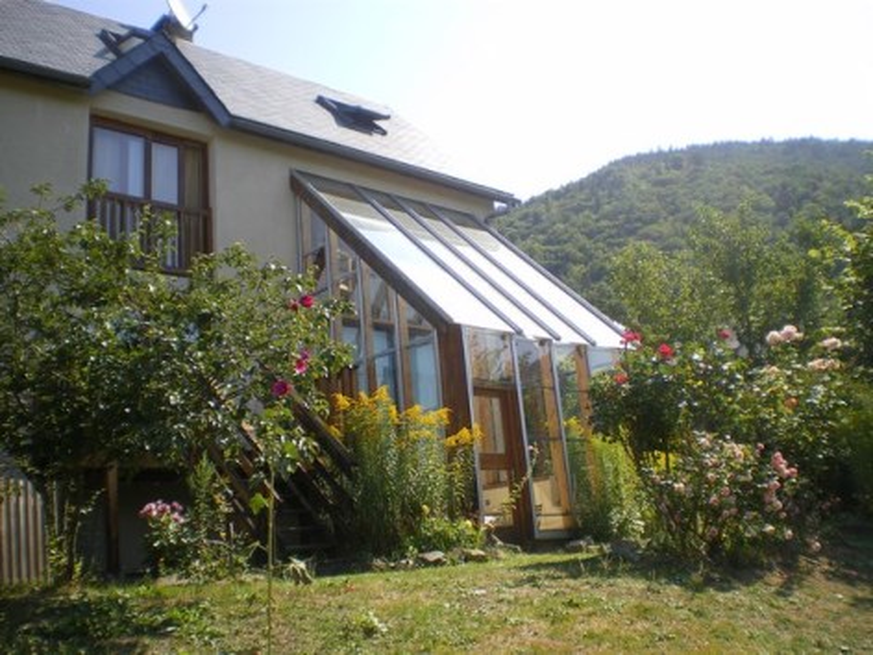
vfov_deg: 39.7
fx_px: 908
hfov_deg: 51.4
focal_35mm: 36
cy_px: 328
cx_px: 436
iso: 50
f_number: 4.6
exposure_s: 1/200
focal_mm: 6.3
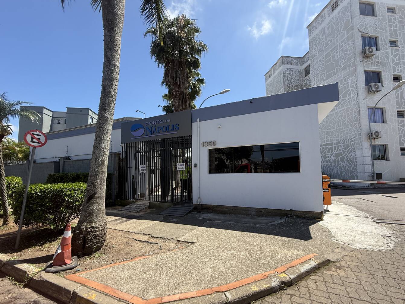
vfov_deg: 81.7
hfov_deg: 98.2
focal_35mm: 15
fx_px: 175
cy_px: 160
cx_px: 203
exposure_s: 1/830
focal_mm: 2.22
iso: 50
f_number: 2.2
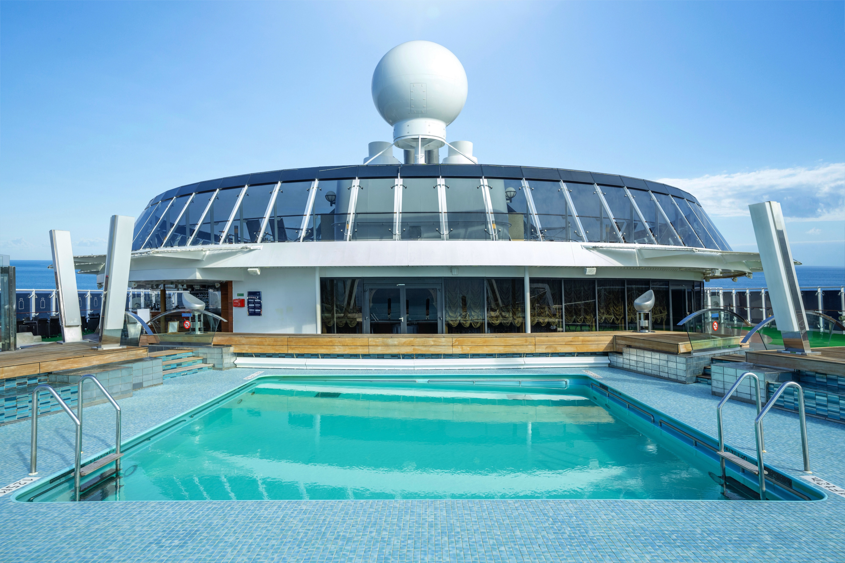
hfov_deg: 76.1
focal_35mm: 23
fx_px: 540
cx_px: 422
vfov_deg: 55.1
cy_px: 282
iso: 200
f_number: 8
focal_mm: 23
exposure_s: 1/200
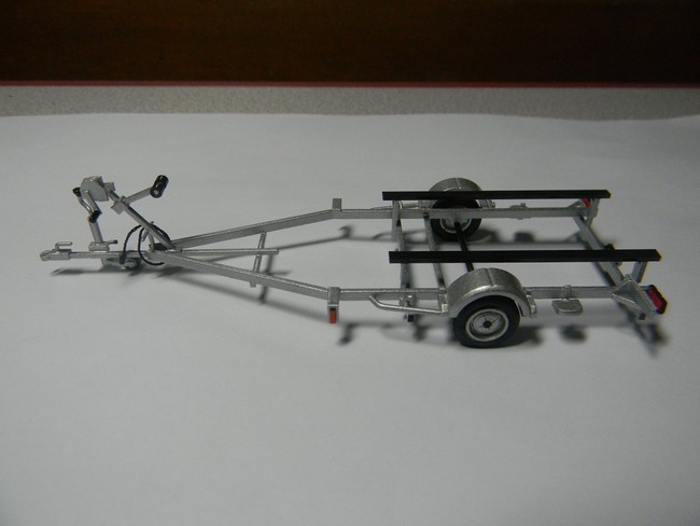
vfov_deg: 49.8
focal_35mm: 28
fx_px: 566
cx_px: 350
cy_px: 263
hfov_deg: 63.4
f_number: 3.5
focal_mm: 5
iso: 288
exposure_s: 1/124
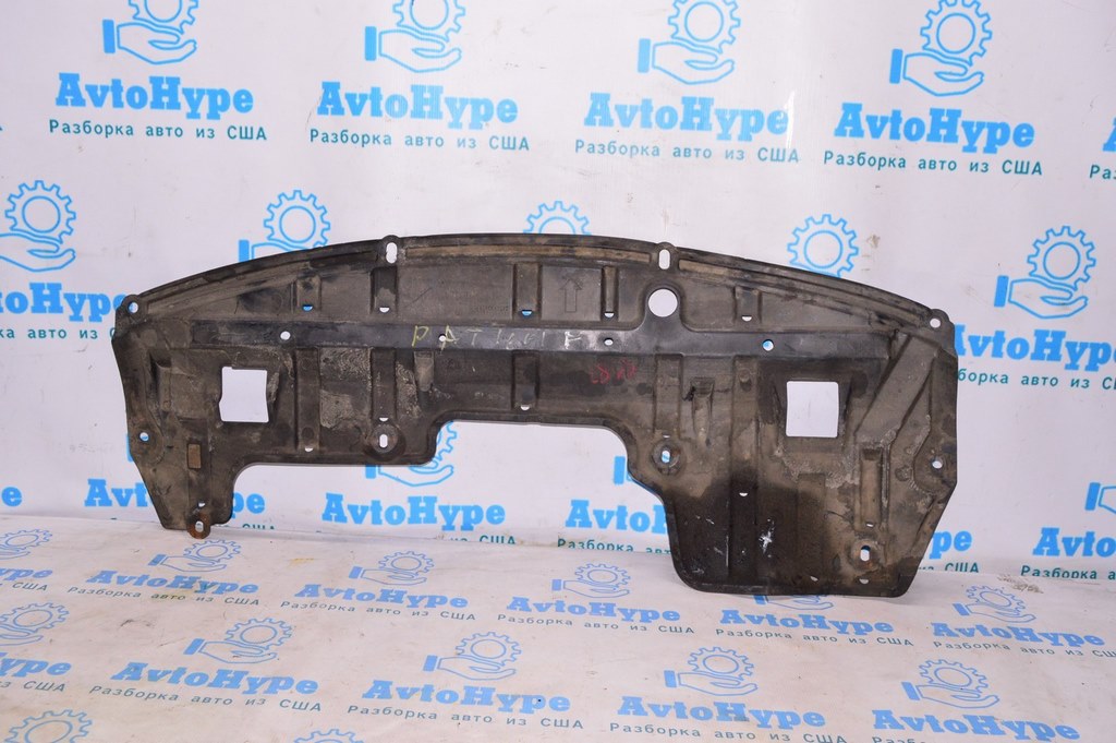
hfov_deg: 59.5
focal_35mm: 32
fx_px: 976
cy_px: 372
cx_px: 558
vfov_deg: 41.6
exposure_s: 1/200
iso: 1600
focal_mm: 21
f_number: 8
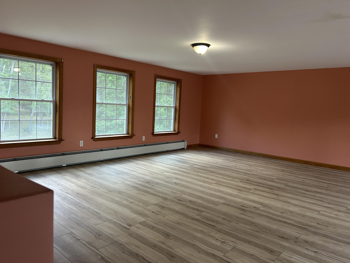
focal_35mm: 26
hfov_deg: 67.3
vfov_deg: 53.1
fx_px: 263
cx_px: 175
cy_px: 132
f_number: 1.5
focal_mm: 5.7
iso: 80
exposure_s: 1/60
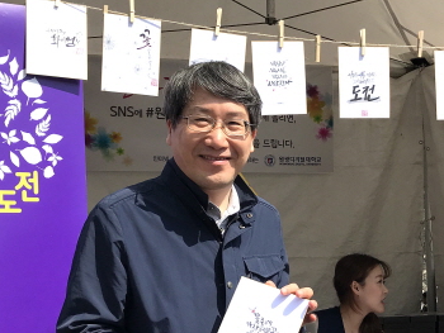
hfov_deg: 30.1
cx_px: 278
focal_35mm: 64
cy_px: 220
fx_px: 821
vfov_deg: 22.9
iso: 20
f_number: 1.8
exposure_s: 1/2907
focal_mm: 3.99
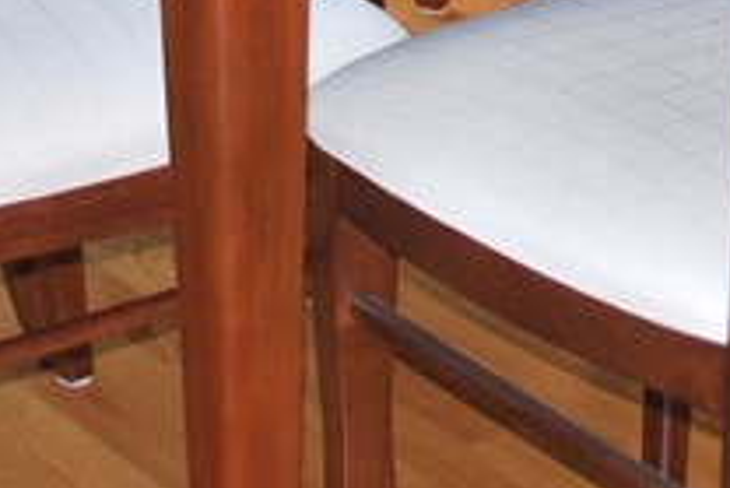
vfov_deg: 7.4
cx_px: 486
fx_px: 3490
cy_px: -769
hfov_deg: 11.9
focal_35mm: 172
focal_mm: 22
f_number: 4
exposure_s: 1/60
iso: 200
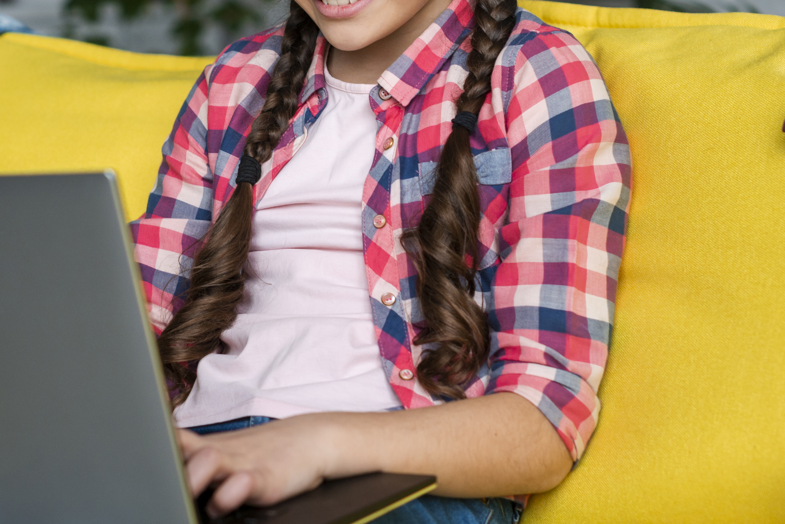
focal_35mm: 98
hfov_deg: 20.8
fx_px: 2137
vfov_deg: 14.0
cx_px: 326
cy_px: 176
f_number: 3.2
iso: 500
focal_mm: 50
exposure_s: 1/160
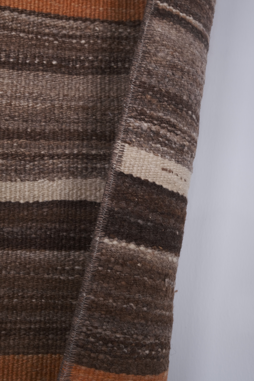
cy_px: 190
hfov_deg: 23.0
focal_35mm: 59
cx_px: 127
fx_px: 624
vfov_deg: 33.9
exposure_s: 1/160
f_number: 11
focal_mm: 39
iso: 160
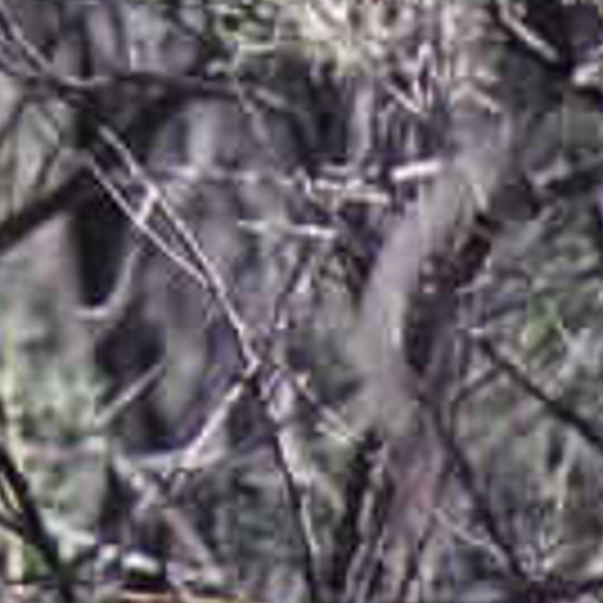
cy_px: -425
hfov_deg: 0.9
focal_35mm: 1993
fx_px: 39278
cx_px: -418
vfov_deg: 0.9
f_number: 6.3
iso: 6400
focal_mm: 300
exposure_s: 1/6000
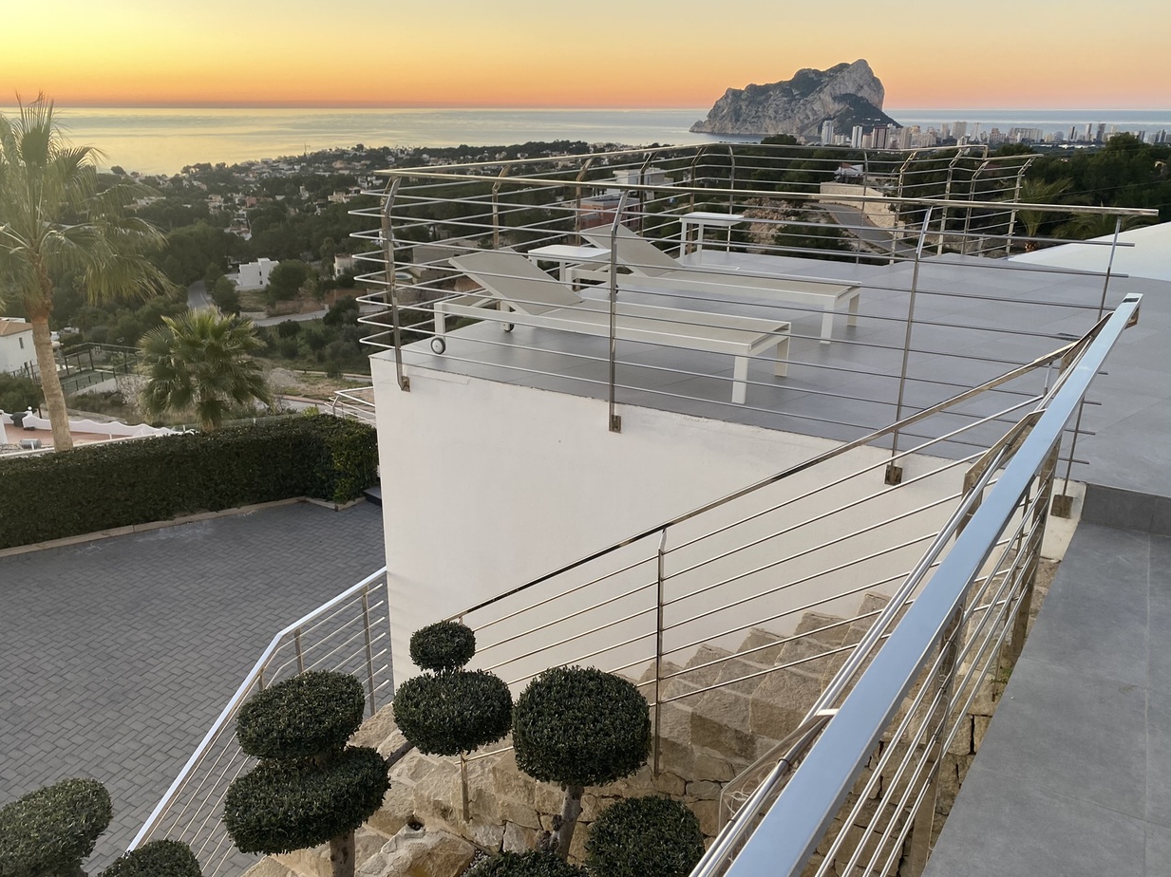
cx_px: 575
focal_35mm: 27
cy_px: 436
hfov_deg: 65.3
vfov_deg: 51.3
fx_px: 913
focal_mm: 4.25
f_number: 1.8
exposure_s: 1/121
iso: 80
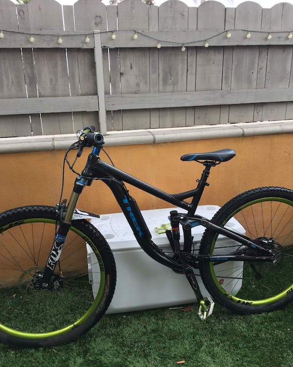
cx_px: 146
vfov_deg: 57.1
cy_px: 199
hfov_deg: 47.1
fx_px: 336
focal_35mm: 31
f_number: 2.2
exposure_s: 1/120
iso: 32
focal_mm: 4.15
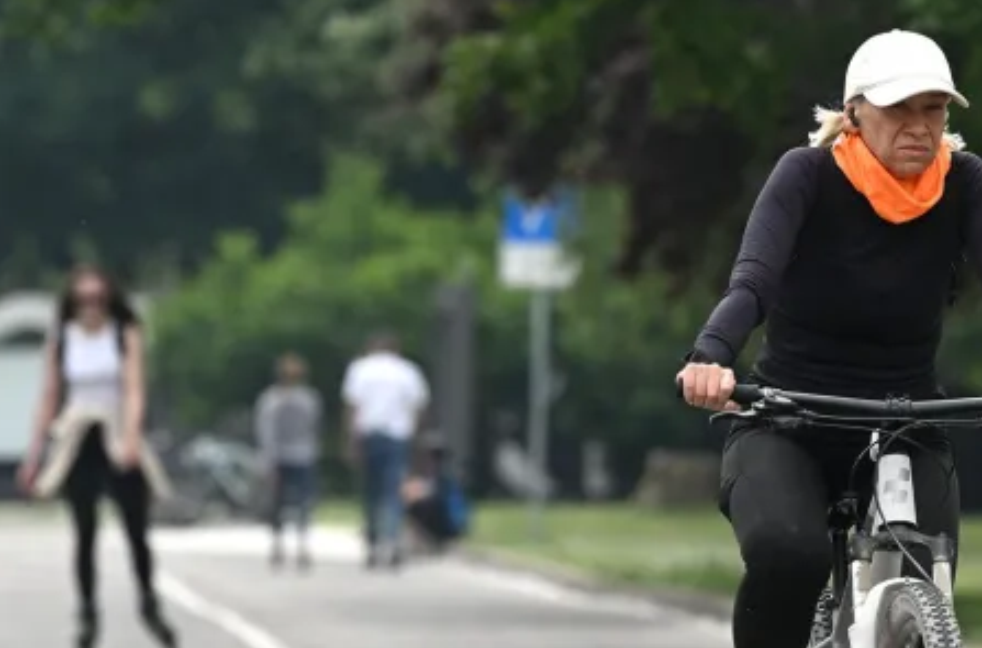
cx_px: 475
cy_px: 514
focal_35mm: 340
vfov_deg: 4.0
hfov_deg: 6.1
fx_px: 9245
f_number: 4.5
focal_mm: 200
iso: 400
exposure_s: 1/2500
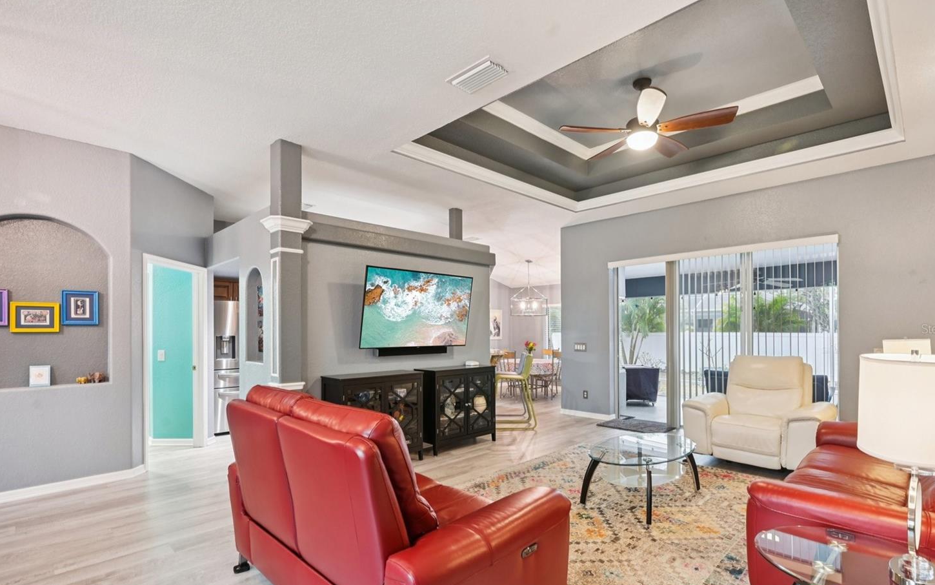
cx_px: 463
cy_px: 329
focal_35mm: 18
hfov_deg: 91.1
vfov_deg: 64.8
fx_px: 459
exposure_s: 1/3.33
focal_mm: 16
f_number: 8
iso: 400
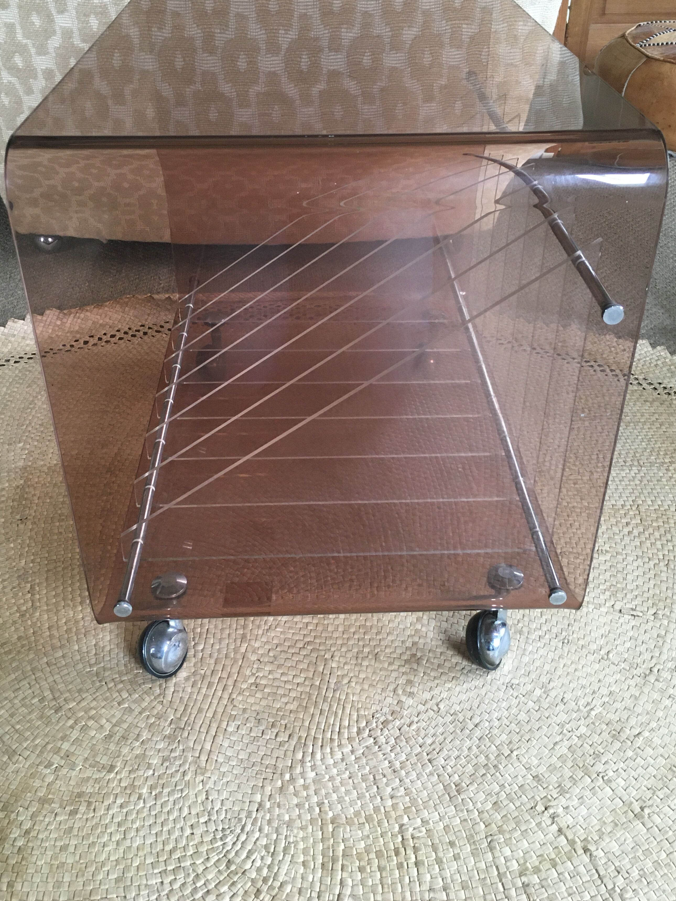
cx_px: 333
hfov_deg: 41.8
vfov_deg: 53.8
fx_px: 885
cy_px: 396
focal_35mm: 34
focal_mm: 4.15
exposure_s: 1/33
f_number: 2.2
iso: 200
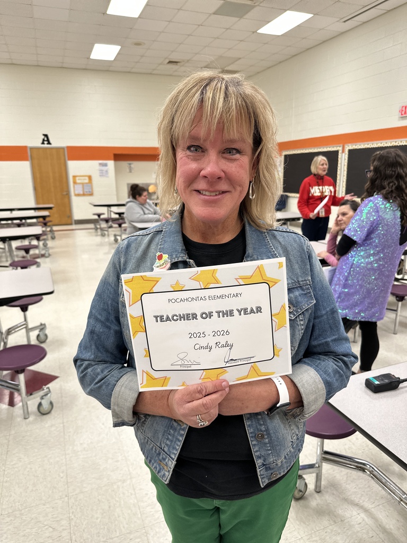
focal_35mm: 24
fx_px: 376
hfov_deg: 56.8
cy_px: 272
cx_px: 204
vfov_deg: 71.6
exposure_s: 1/60
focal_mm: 6.86
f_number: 1.78
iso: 200
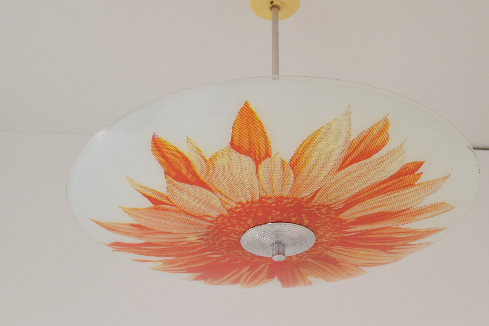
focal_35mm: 58
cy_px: 166
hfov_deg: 34.4
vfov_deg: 23.4
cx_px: 275
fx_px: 788
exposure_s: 1/320
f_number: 9
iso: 1600
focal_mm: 34
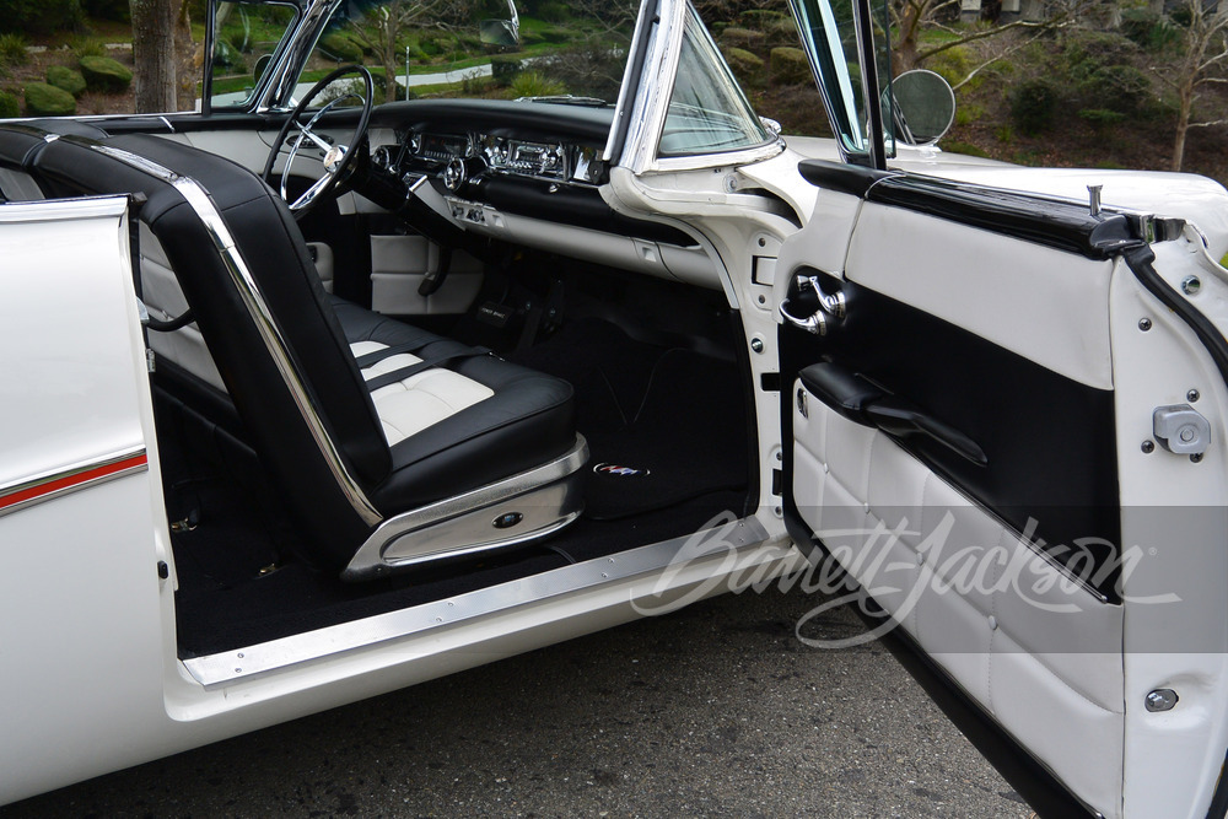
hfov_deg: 53.1
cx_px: 614
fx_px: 1228
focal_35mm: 36
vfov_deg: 36.9
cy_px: 410
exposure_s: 1/250
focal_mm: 13.5
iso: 100
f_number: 4
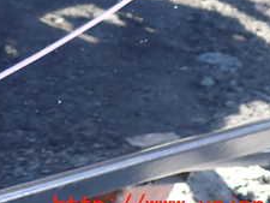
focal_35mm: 80
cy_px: -48
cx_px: -36
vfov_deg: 17.5
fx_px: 624
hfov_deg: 22.8
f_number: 2.3
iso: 125
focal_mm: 5.4
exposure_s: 1/60
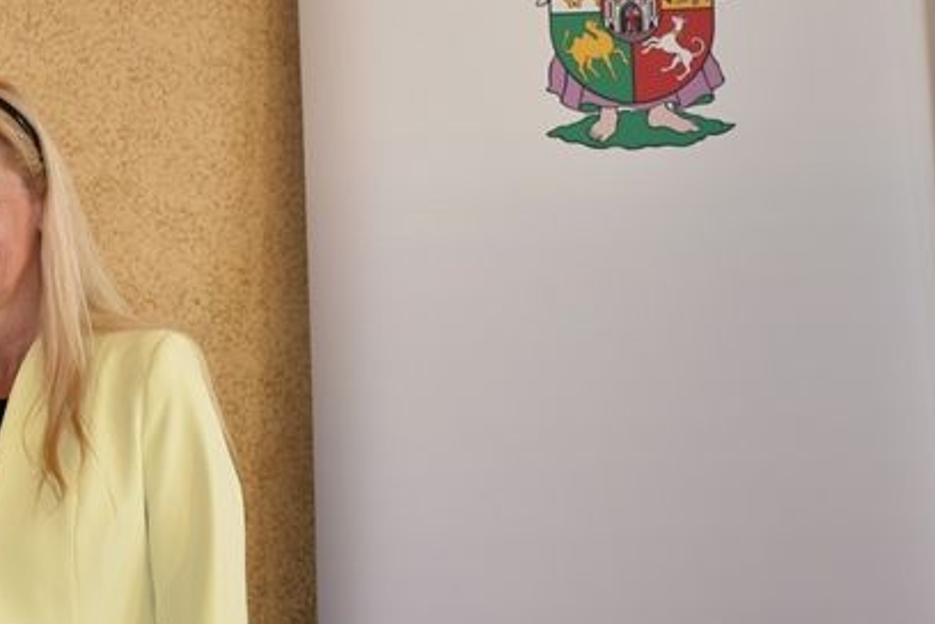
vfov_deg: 12.1
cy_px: 263
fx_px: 2935
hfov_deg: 17.4
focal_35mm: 113
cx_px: -140
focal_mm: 30
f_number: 4.2
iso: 250
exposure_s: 1/60
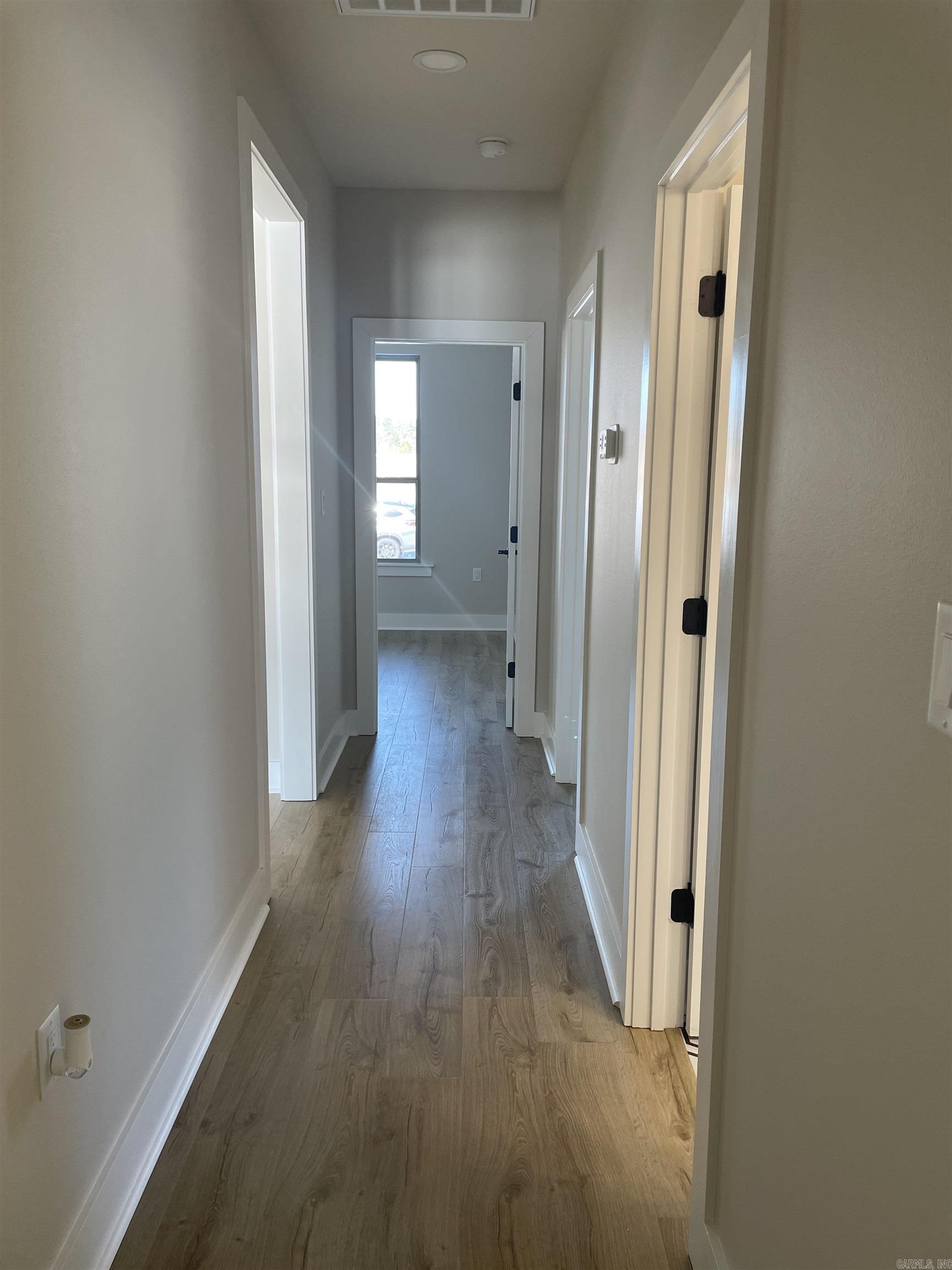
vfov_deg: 67.3
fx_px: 953
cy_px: 635
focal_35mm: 26
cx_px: 476
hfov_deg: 53.1
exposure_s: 1/120
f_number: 1.6
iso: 64
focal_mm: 4.2
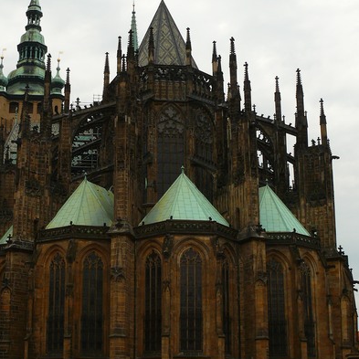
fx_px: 692
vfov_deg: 28.9
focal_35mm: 59
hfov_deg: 29.0
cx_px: 139
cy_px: 239
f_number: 5
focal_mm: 7.4
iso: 100
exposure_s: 1/250
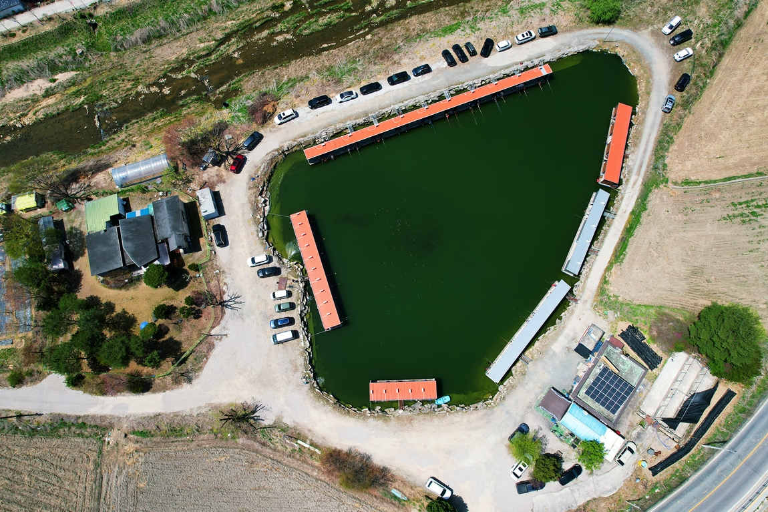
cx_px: 384
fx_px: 469
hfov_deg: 78.6
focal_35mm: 22
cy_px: 256
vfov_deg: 57.2
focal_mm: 8.38
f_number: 2.8
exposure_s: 1/2000
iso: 110
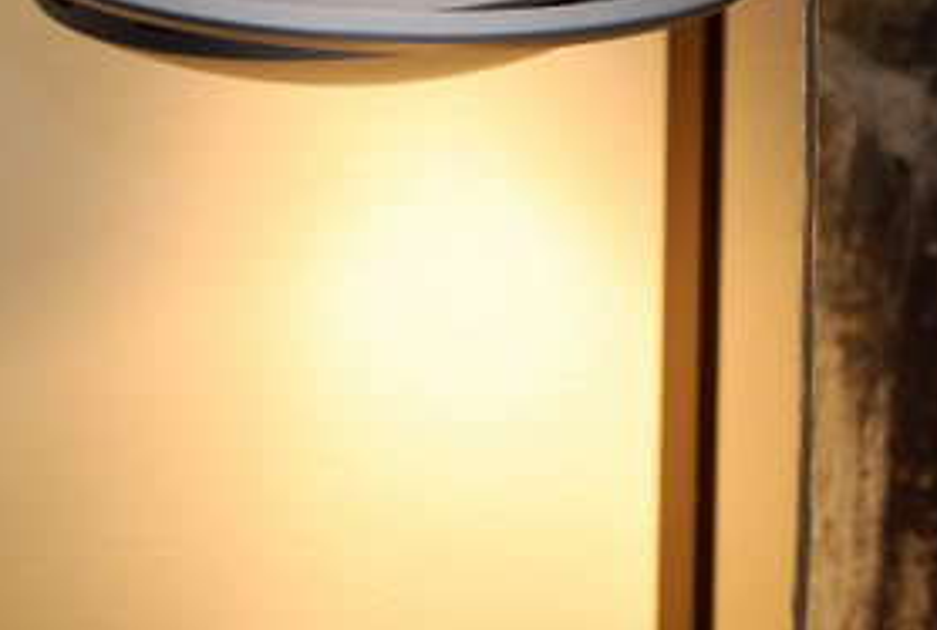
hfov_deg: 13.1
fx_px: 4049
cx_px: 883
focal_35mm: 155
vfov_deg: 8.9
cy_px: 12
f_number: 5.3
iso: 200
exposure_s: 1/60
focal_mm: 45
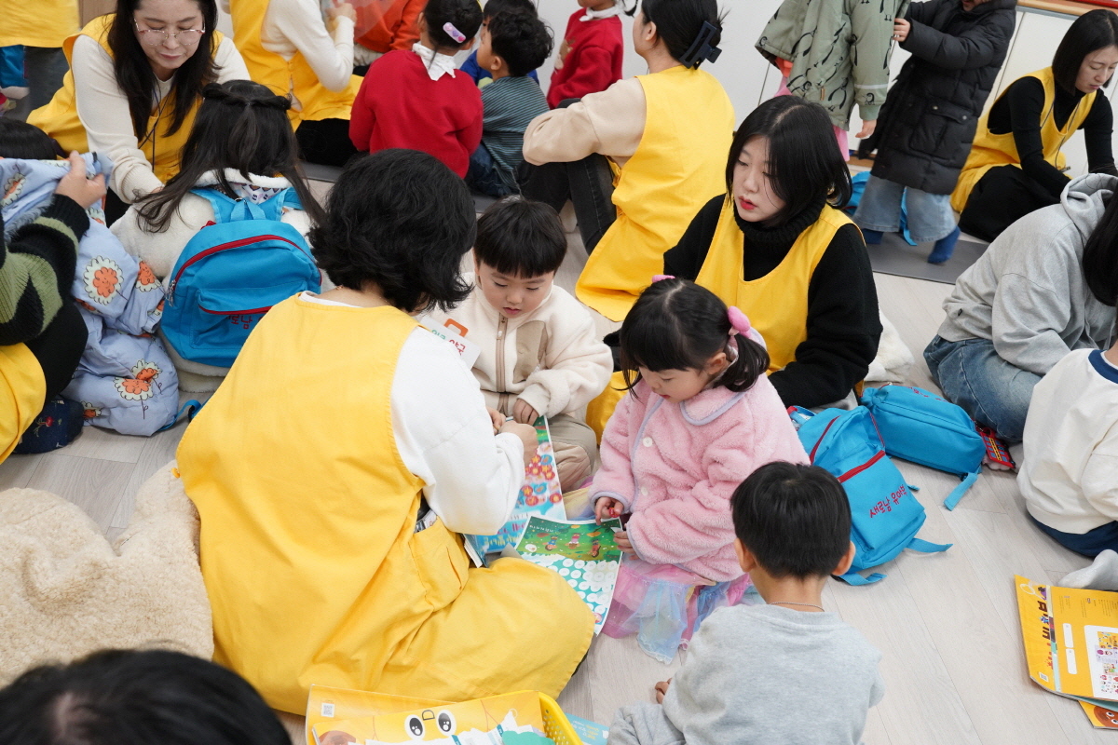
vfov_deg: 31.9
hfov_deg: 46.4
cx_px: 559
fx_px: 1304
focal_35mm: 42
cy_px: 372
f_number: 7.1
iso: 2500
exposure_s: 1/60
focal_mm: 42
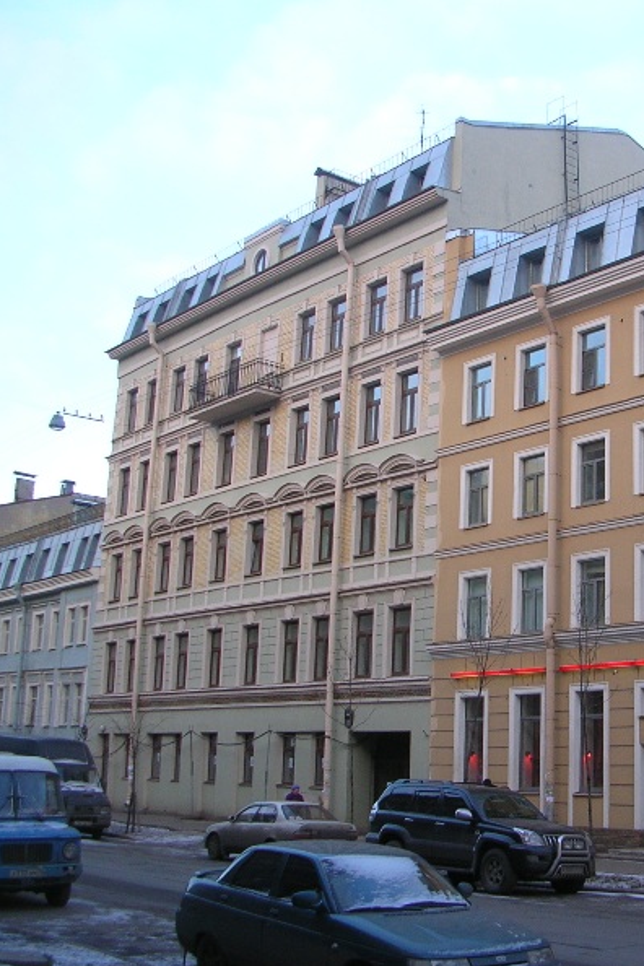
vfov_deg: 40.3
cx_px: 543
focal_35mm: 49
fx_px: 1315
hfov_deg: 26.8
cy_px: 485
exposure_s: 1/52.2
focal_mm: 5.8
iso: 50
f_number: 2.8
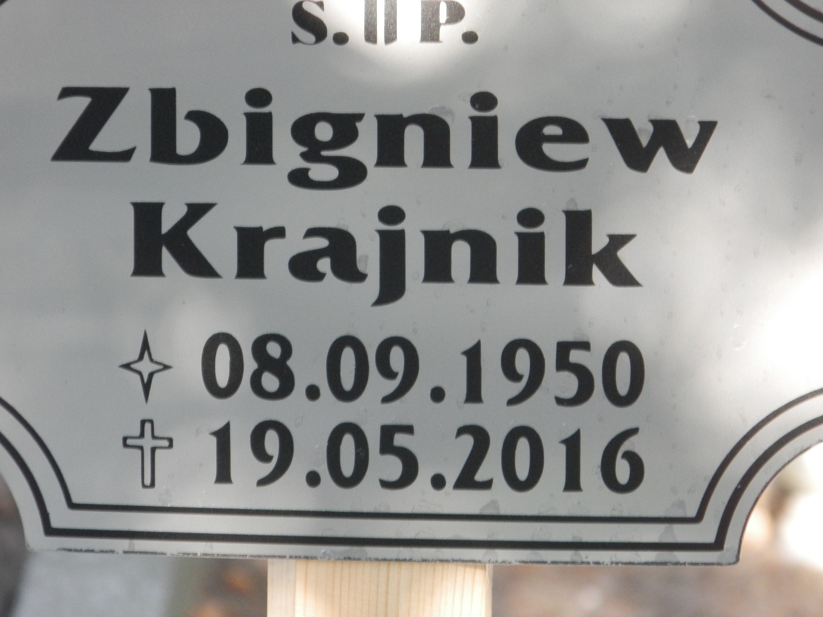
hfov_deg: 5.0
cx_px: 412
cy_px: 308
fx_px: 9439
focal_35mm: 397
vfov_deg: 3.7
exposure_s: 1/50
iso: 320
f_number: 5.7
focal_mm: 70.9
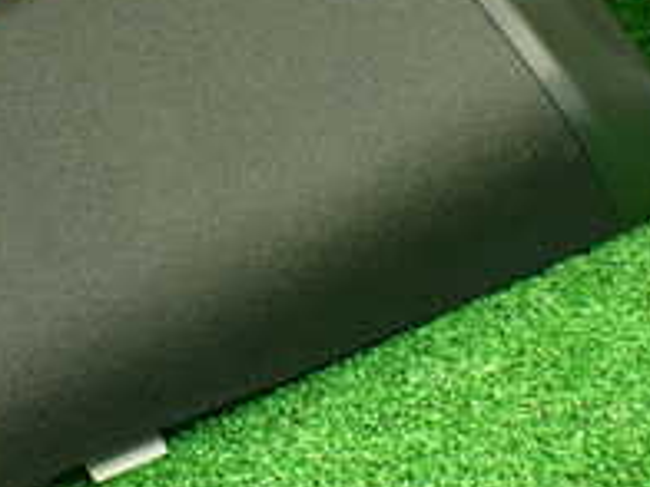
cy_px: 139
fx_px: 1728
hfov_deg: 21.3
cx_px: 312
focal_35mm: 92
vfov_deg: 16.0
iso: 800
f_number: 2.3
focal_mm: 5.4
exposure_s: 1/125
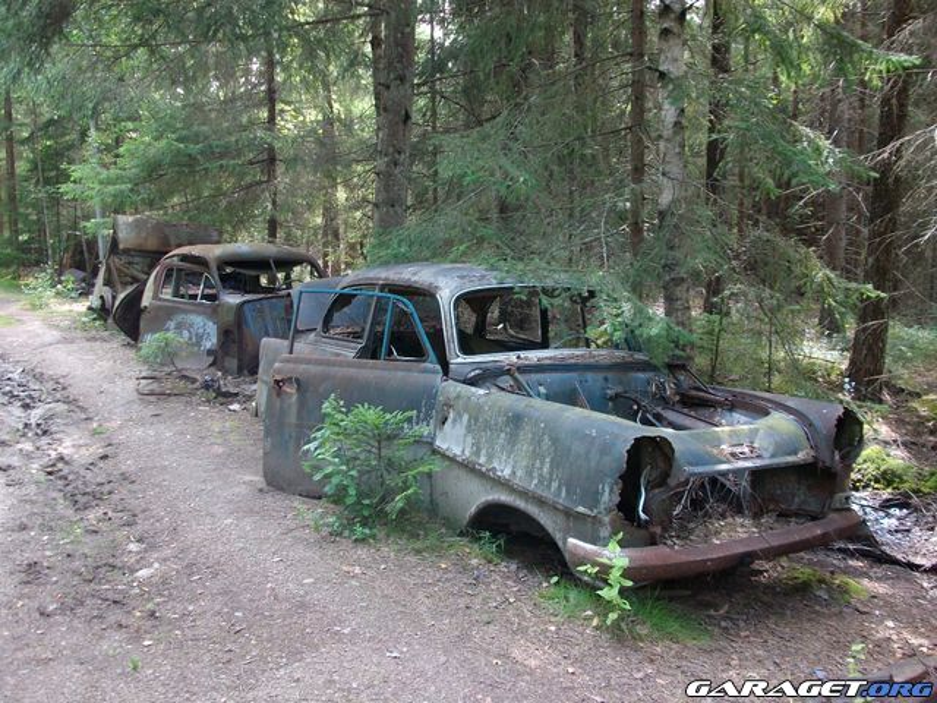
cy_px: 352
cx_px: 468
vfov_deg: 44.2
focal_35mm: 32
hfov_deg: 56.8
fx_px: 866
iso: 87
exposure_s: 1/40
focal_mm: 5.7
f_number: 2.9
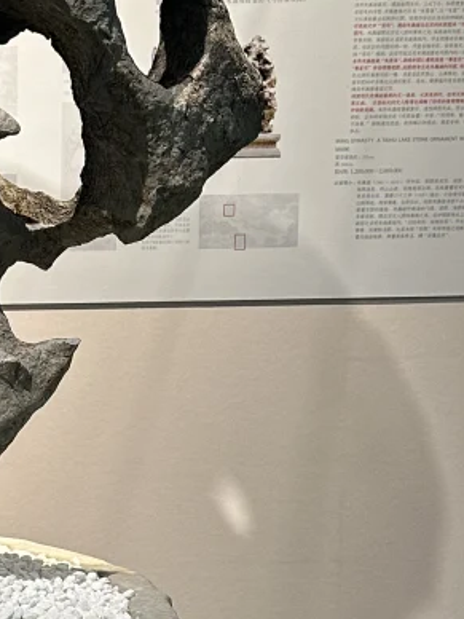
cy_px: 392
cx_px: -115
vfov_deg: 22.0
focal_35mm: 89
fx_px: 1591
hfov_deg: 15.9
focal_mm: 6.86
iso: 160
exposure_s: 1/100
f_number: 1.78
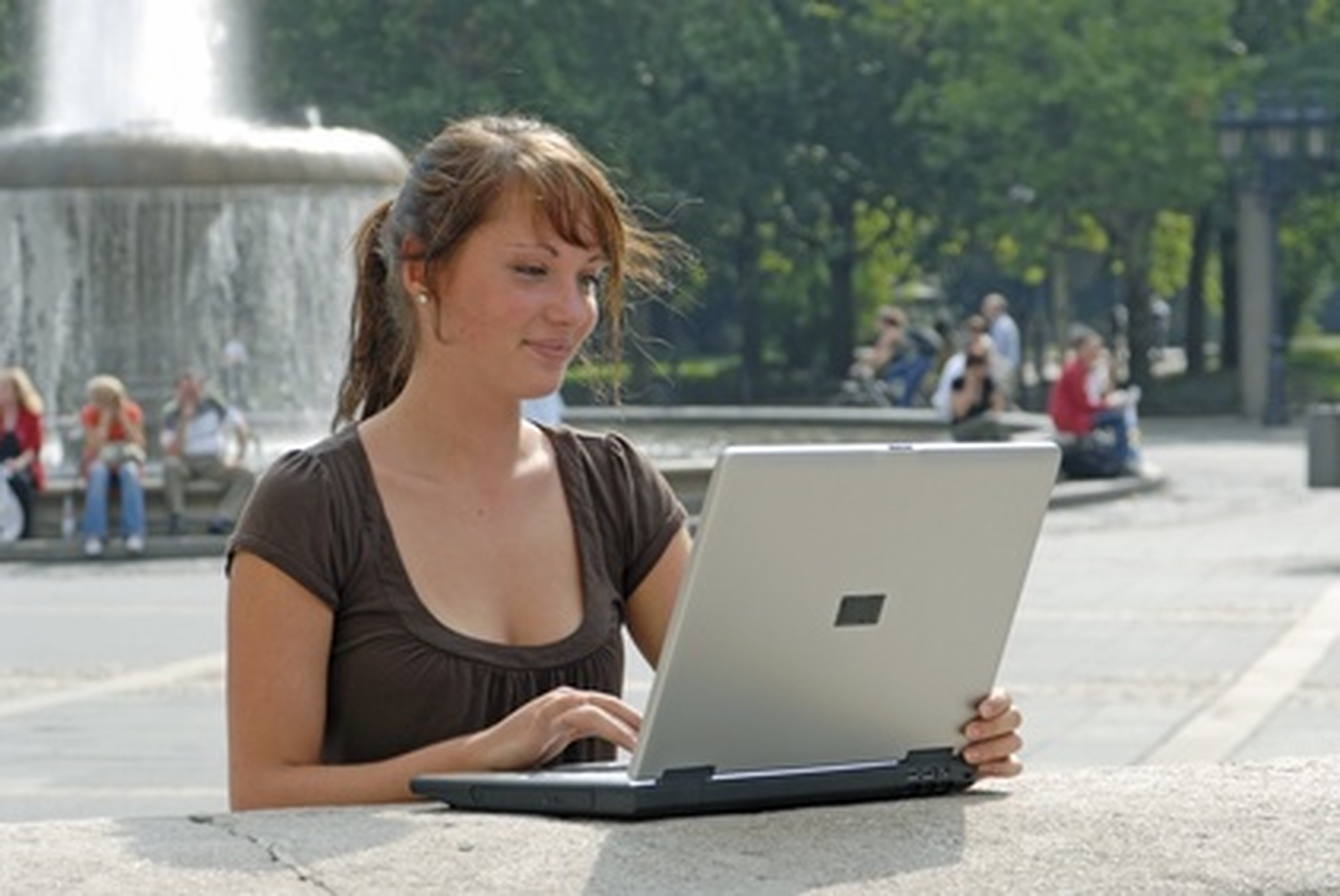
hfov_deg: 16.1
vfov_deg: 10.8
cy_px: 448
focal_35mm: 128
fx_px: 4751
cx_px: 670
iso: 100
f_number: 7.1
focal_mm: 85
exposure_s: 1/125
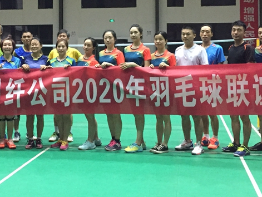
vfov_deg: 22.9
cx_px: 92
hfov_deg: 30.5
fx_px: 477
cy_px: 32
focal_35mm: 63
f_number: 2.2
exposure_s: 1/17
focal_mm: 4.15
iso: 320
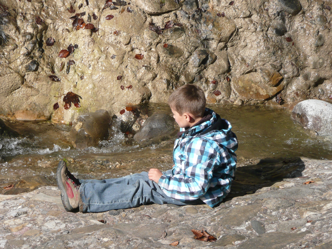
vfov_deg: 9.4
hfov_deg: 12.5
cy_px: 124
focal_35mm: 158
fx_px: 1515
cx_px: 166
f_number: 4.8
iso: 100
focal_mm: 26
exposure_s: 1/500
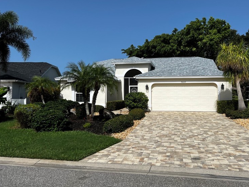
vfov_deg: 39.5
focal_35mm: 36
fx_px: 259
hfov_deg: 51.3
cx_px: 136
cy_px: 74
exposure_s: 1/8000
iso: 50
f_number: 1.5
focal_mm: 5.7
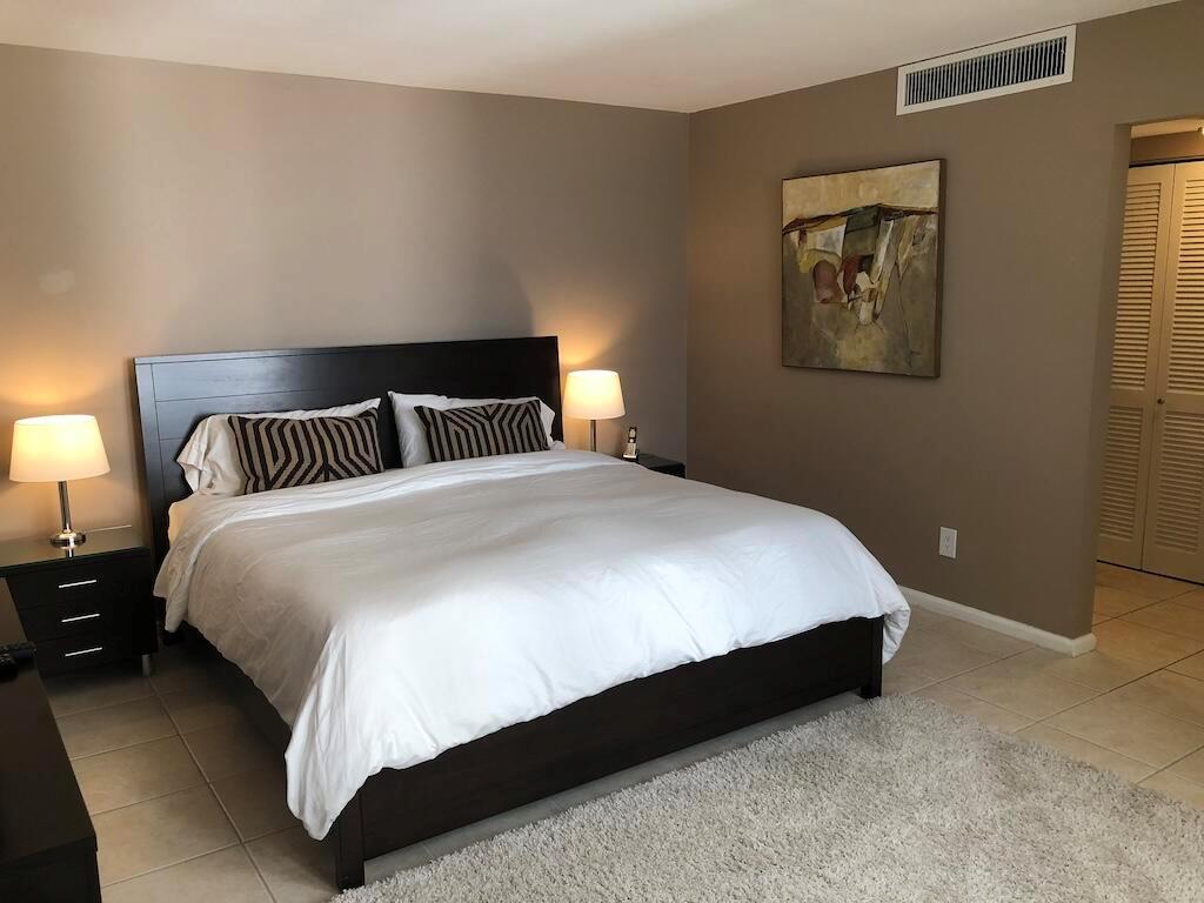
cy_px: 452
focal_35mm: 28
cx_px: 602
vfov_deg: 49.7
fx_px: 974
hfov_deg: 63.4
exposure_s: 1/30
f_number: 1.8
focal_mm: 3.99
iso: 25
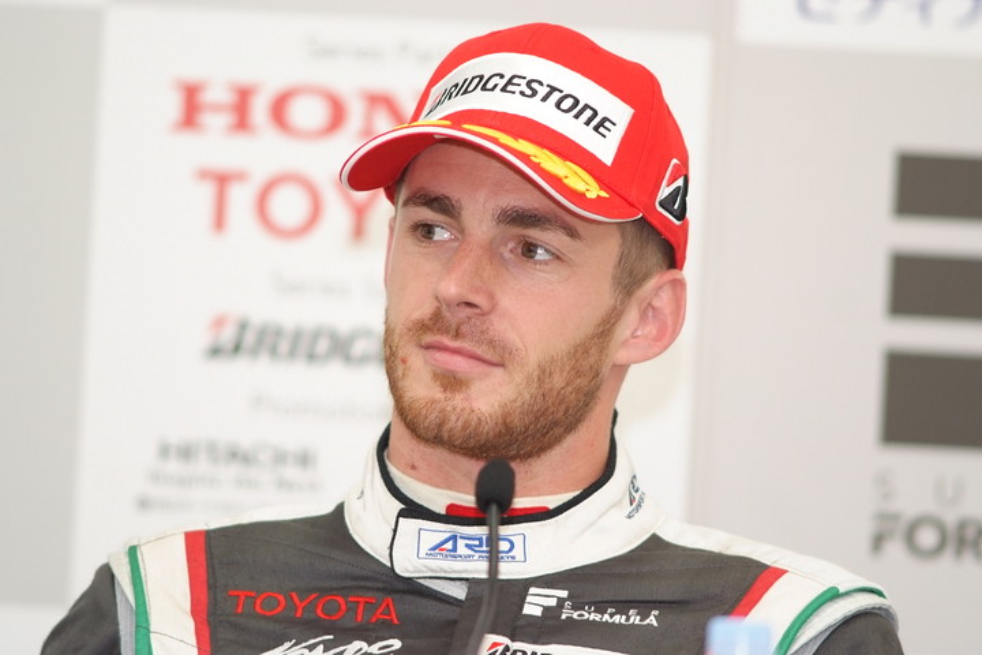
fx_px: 7364
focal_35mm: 270
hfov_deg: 7.6
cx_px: 491
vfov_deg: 5.1
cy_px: 328
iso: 800
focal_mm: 180
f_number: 2.8
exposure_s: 1/250
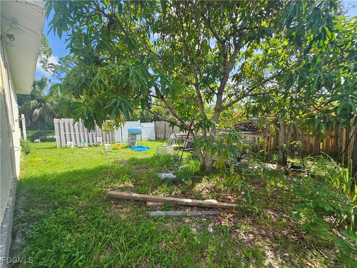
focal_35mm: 13
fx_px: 134
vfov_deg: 89.9
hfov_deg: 106.2
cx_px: 178
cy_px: 134
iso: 50
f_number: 2.2
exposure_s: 1/788
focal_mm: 2.2
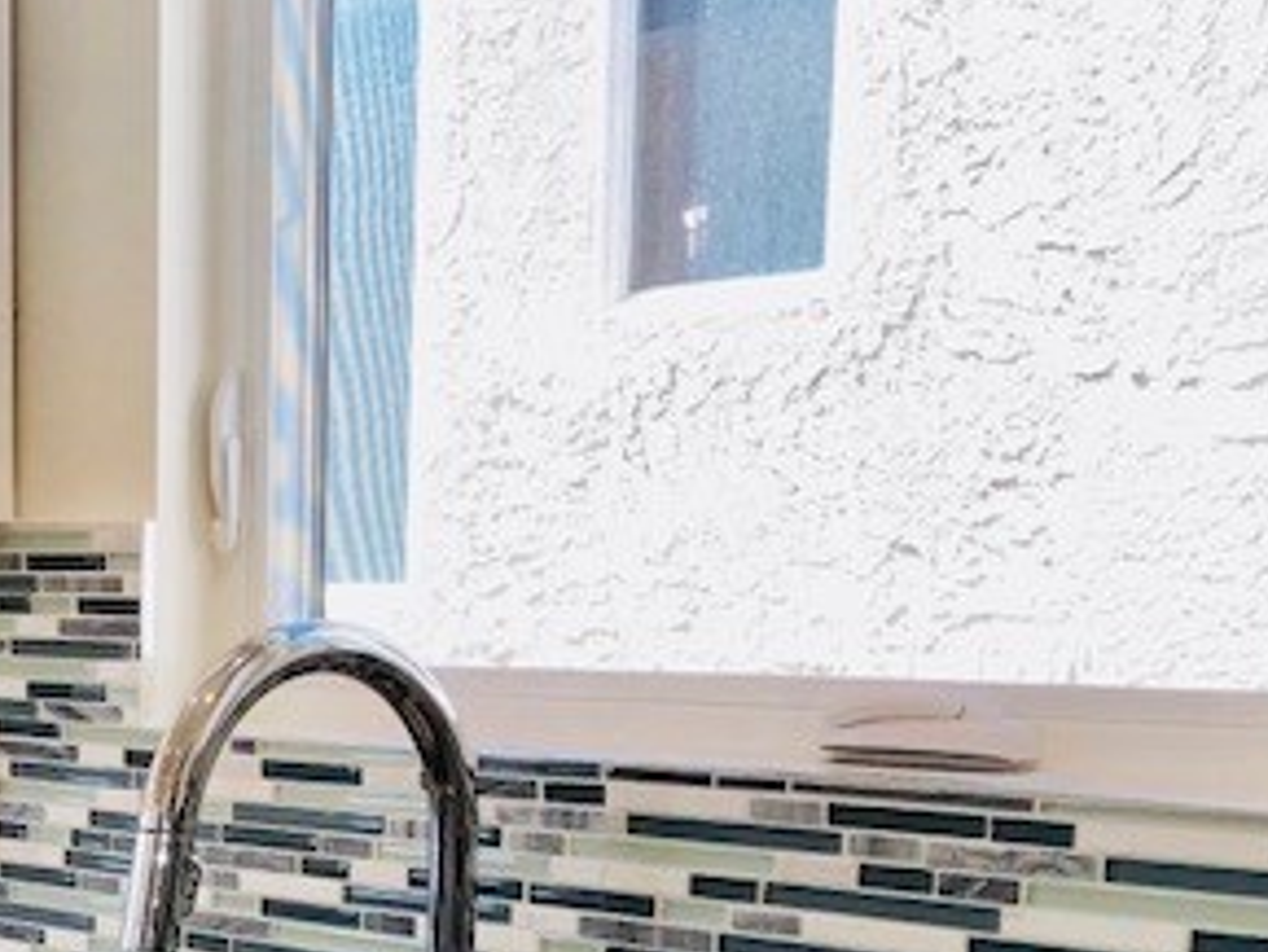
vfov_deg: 22.7
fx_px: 2272
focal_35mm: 62
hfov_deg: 29.8
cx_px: 123
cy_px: 970
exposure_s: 1/202
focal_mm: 3.99
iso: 20
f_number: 1.8
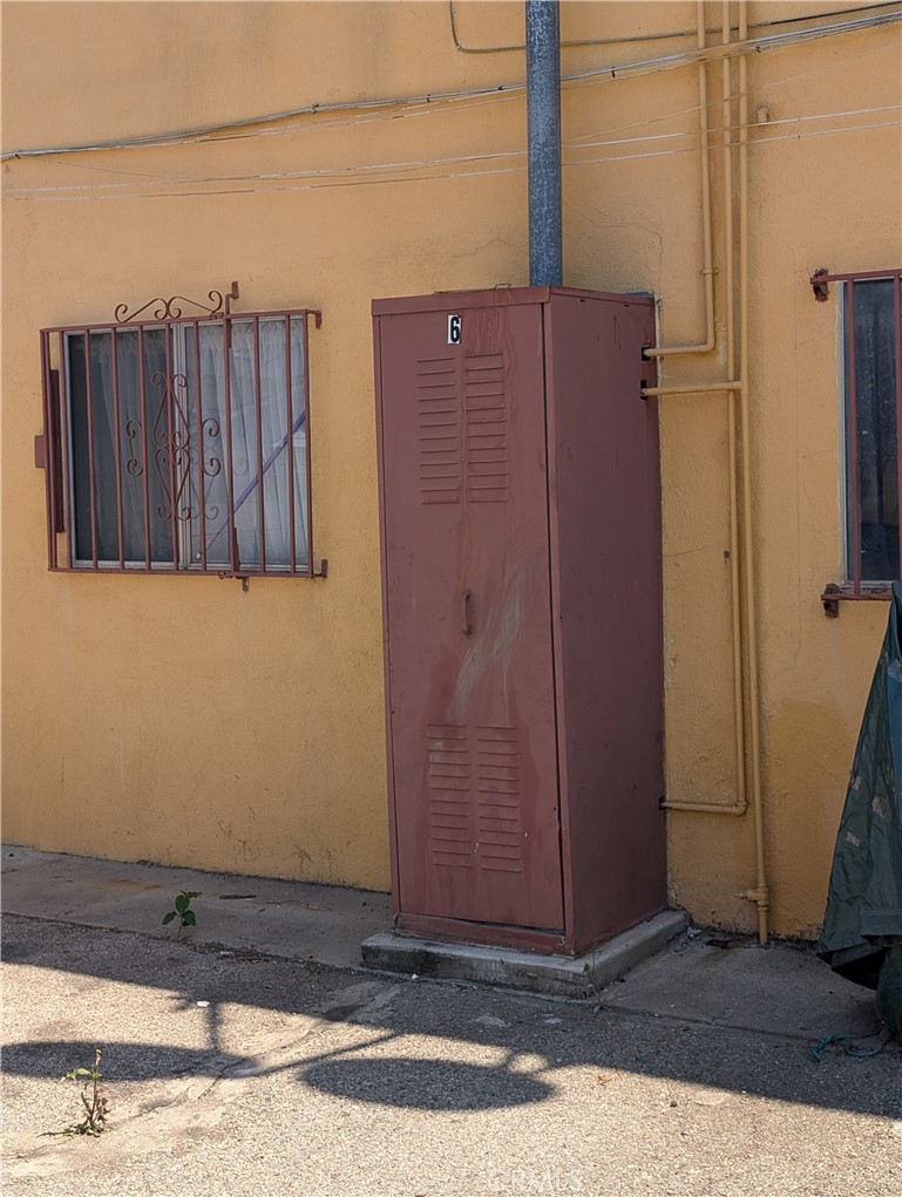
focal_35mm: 49
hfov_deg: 29.8
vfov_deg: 38.9
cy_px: 598
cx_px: 451
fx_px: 1698
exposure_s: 1/683
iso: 20
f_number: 1.68
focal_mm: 6.9
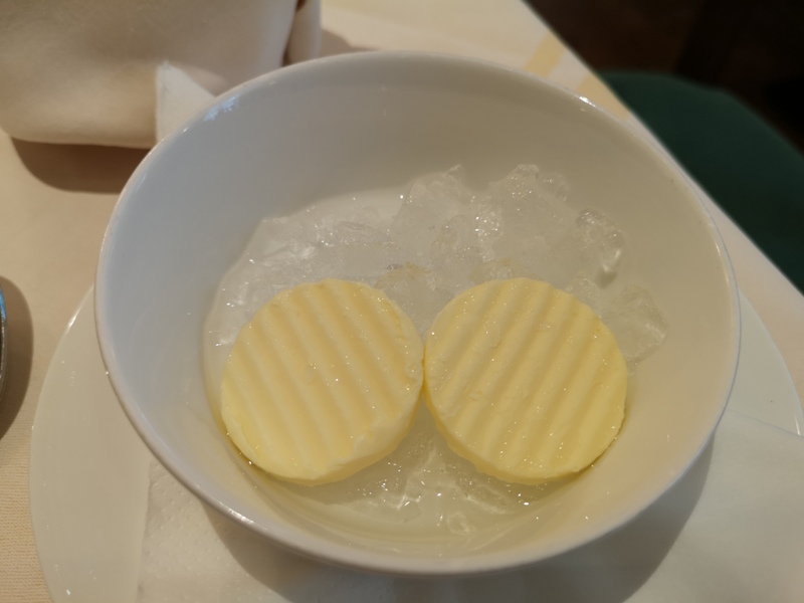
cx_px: 402
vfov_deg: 51.4
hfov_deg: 65.3
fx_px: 627
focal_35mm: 27
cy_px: 302
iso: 100
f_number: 1.8
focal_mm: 3.95
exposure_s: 1/50
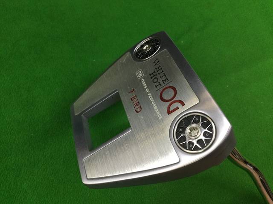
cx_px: 136
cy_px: 102
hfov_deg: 58.4
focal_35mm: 31
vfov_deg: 45.4
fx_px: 244
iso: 64
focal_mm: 3.3
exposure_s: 1/30
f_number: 2.4
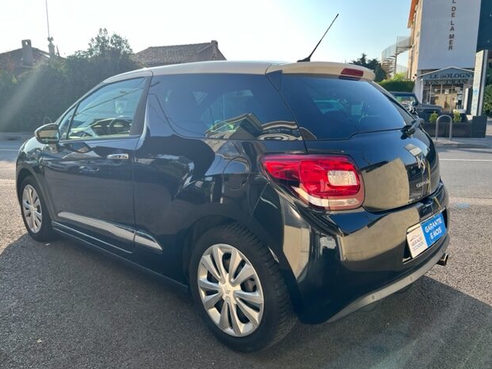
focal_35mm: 27
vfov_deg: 51.4
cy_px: 184
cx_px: 240
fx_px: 384
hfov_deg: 65.3
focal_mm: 5.7
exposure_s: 1/1266
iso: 50
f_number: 1.5
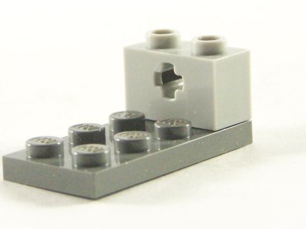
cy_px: 30
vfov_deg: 6.4
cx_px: 126
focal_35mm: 233
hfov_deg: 8.5
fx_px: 2060
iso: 400
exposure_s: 1/60
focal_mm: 17.5
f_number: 3.2
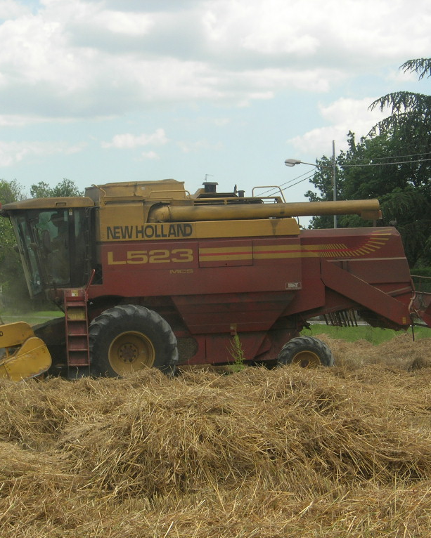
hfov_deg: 14.4
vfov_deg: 17.9
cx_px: 174
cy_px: 269
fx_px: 1706
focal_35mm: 107
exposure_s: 1/194
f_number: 6.8
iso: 64
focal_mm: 17
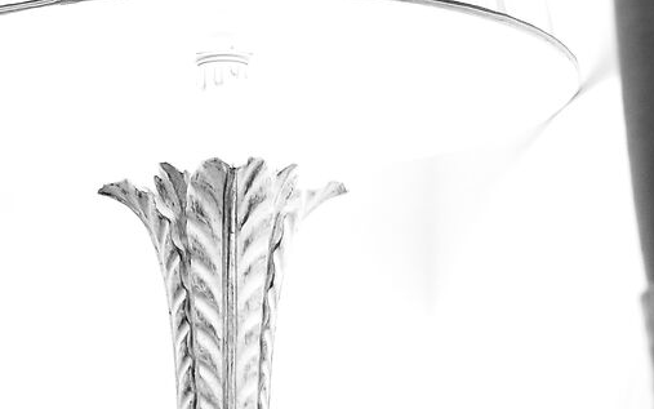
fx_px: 4296
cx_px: -722
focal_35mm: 241
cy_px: 523
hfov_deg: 8.2
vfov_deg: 5.4
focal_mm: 50
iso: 500
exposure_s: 1/80
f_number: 1.8
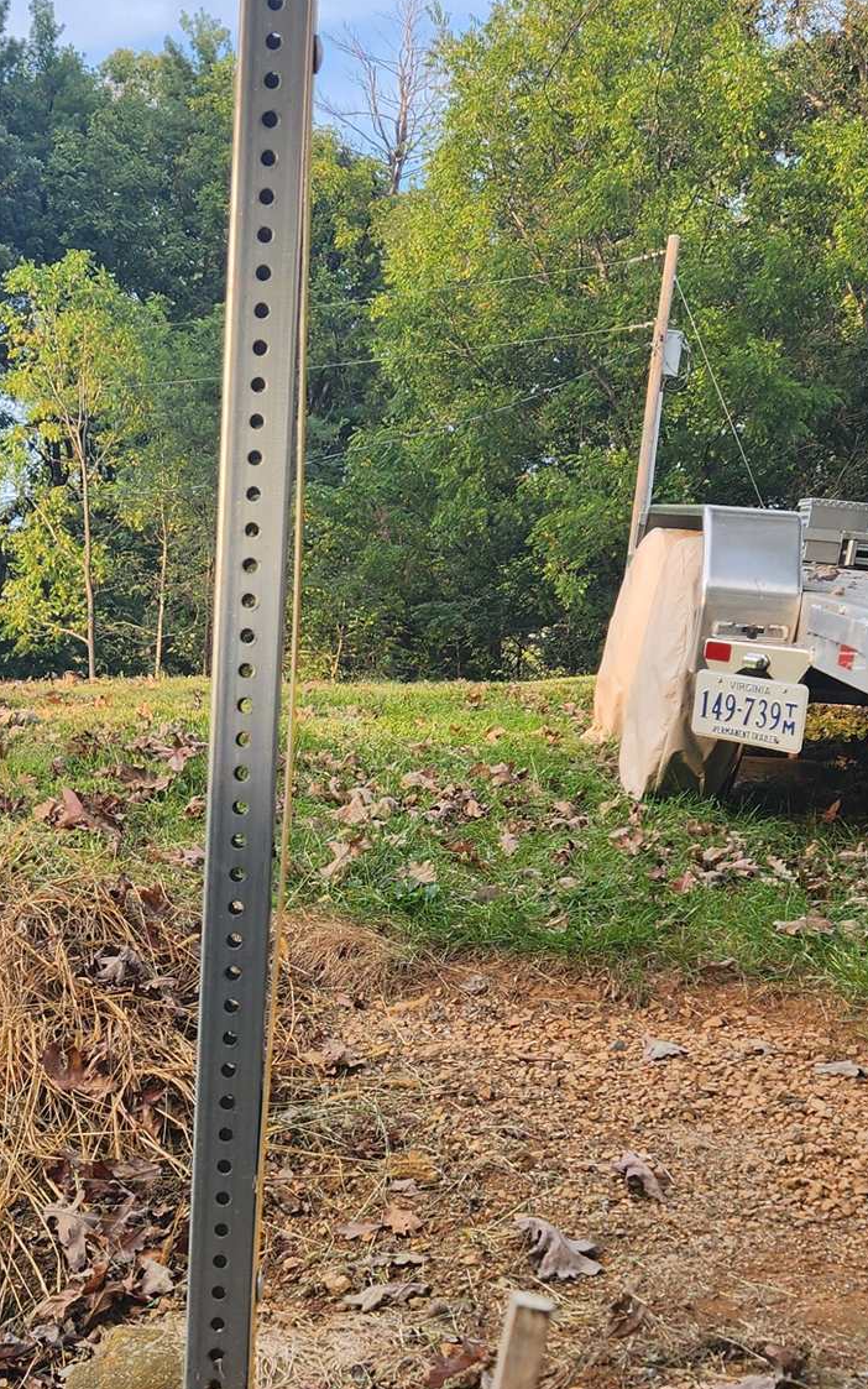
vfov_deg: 39.1
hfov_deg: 25.6
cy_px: 1060
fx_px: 1892
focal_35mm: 50
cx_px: 232
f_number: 1.8
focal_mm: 5.4
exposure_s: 1/260
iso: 20
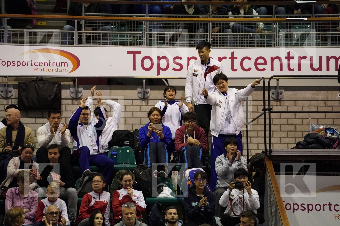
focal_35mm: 200
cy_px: 113
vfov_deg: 6.9
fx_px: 1889
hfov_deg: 10.3
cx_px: 170
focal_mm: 200
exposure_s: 1/1000
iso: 6400
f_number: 2.8
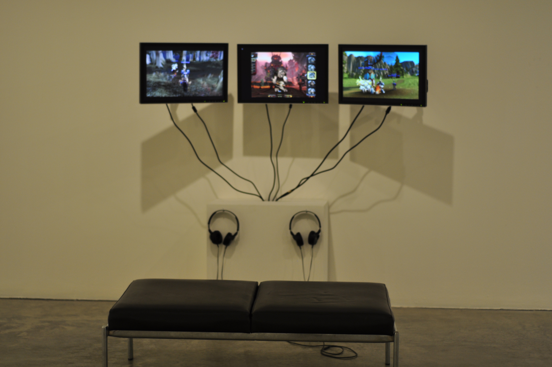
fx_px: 1149
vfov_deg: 18.1
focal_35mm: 75
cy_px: 184
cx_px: 276
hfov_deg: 27.0
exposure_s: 1/100
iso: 250
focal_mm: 50
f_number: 1.8
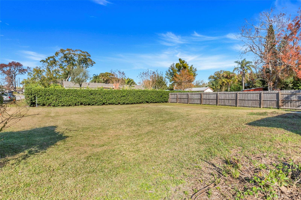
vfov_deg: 67.4
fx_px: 150
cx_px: 150
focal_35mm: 18
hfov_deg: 90.0
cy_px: 100
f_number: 9
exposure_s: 1/30
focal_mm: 12
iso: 100
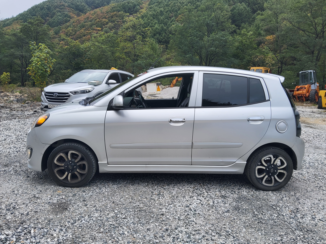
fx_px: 245
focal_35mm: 26
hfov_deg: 67.3
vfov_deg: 53.1
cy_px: 122
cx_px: 163
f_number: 1.8
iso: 12
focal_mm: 3.98
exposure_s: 1/243
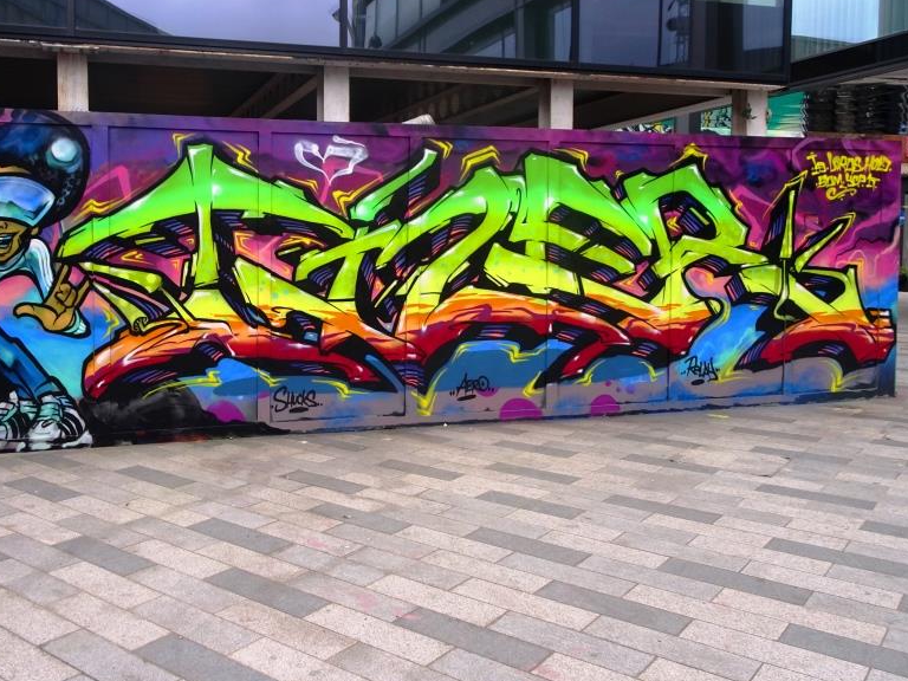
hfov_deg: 56.0
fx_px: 839
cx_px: 326
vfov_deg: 44.0
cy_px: 292
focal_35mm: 32
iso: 80
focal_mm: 4.1
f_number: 3.5
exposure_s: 1/50
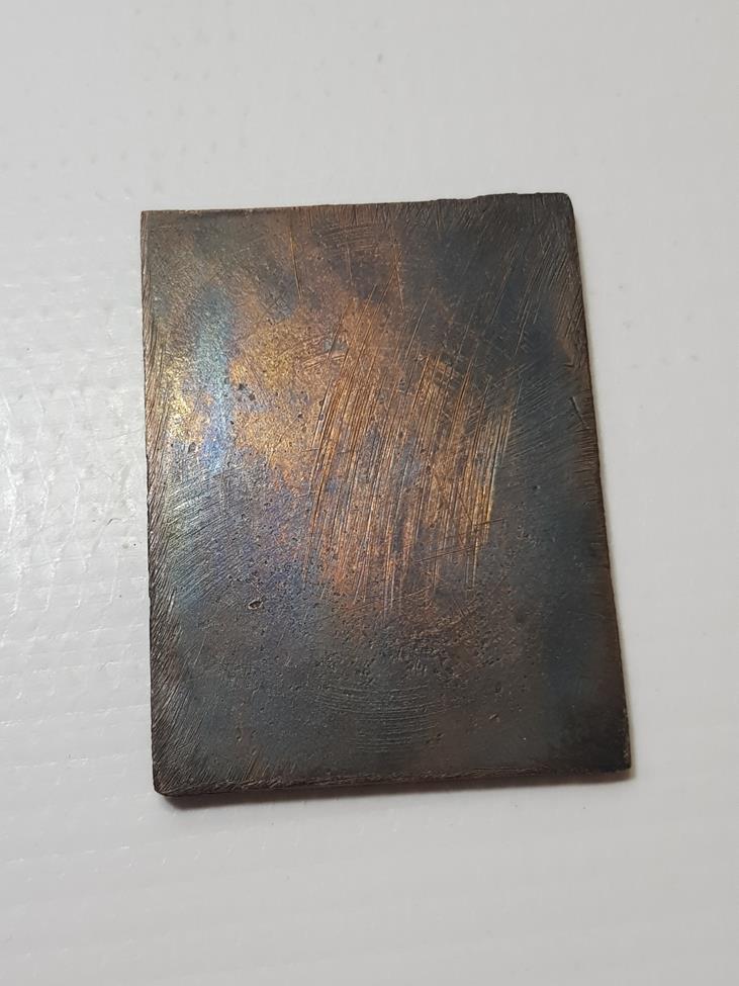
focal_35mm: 26
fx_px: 740
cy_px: 493
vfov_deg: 67.3
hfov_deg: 53.1
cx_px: 370
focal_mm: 4.3
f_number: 1.7
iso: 50
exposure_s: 1/100
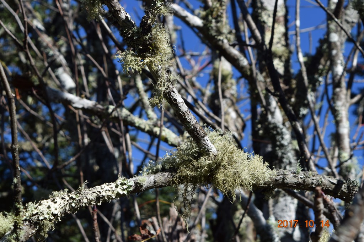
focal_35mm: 78
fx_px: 788
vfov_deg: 17.5
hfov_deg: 26.0
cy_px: 121
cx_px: 182
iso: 200
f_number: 8
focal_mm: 52
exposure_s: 1/500
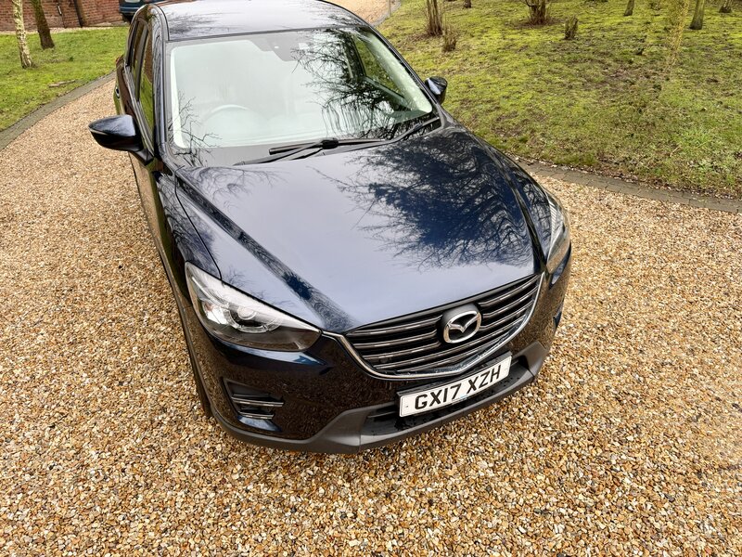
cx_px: 371
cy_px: 278
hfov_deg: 71.6
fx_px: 514
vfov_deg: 56.8
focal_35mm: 24
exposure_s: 1/122
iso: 50
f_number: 1.78
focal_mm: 6.76
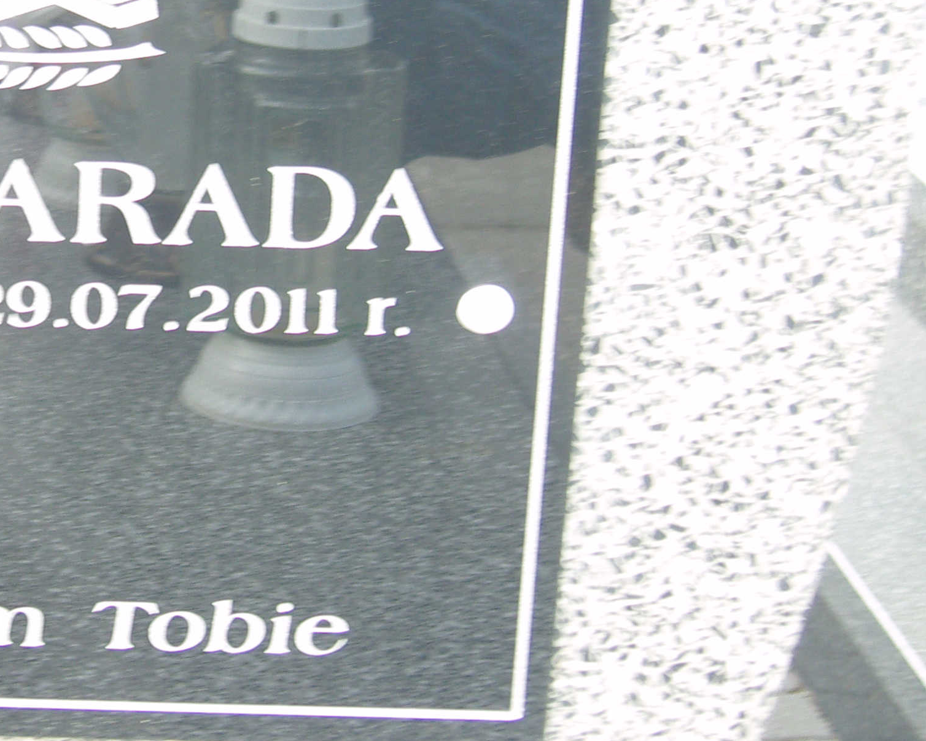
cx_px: -21
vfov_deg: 13.7
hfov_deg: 16.8
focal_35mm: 112
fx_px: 3069
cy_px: 203
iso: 100
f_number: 3.5
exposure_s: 1/50
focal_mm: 11.5
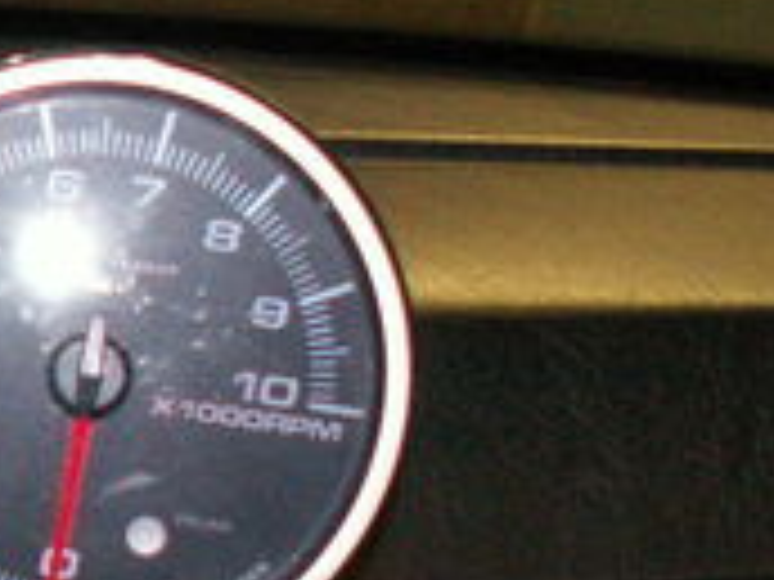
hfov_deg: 13.5
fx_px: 2907
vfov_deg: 11.4
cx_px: -648
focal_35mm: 130
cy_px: 477
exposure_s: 1/40
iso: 160
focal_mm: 5.86
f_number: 2.8
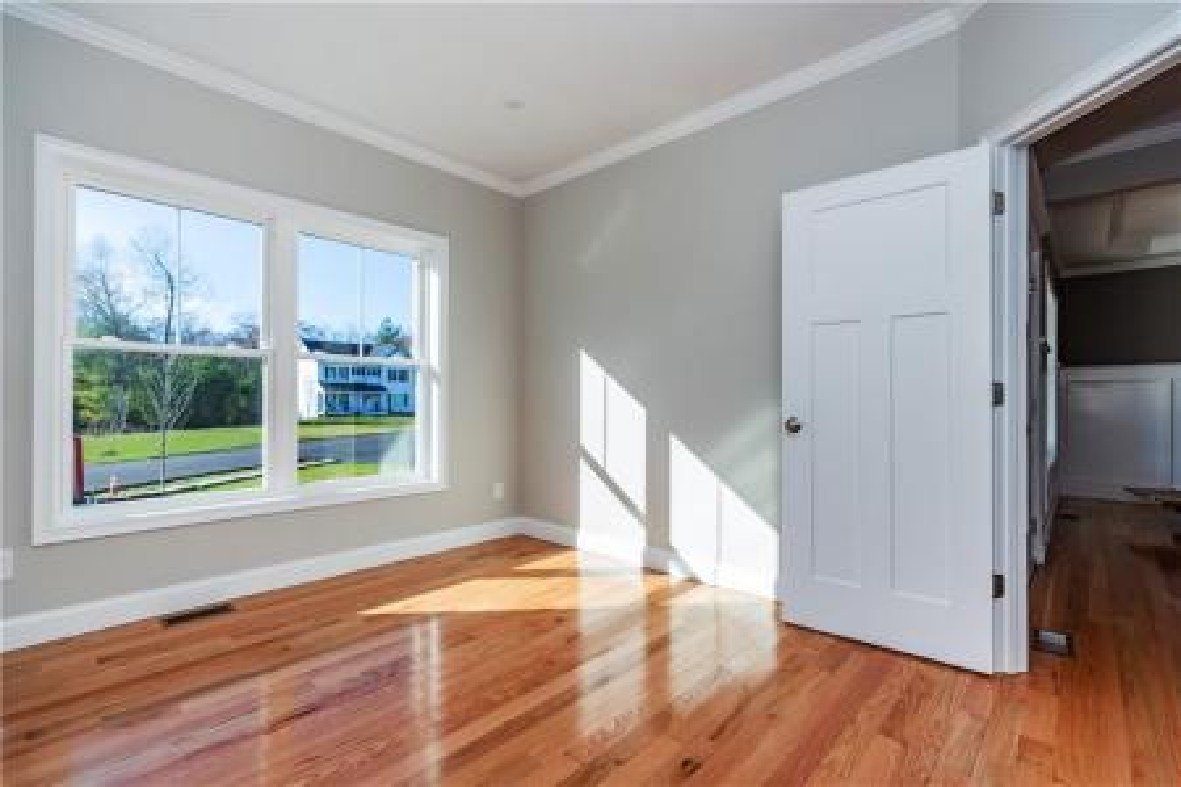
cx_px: 590
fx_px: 525
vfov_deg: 73.7
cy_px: 394
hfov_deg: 96.7
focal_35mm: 16
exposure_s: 1/80
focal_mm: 16
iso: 100
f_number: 6.3
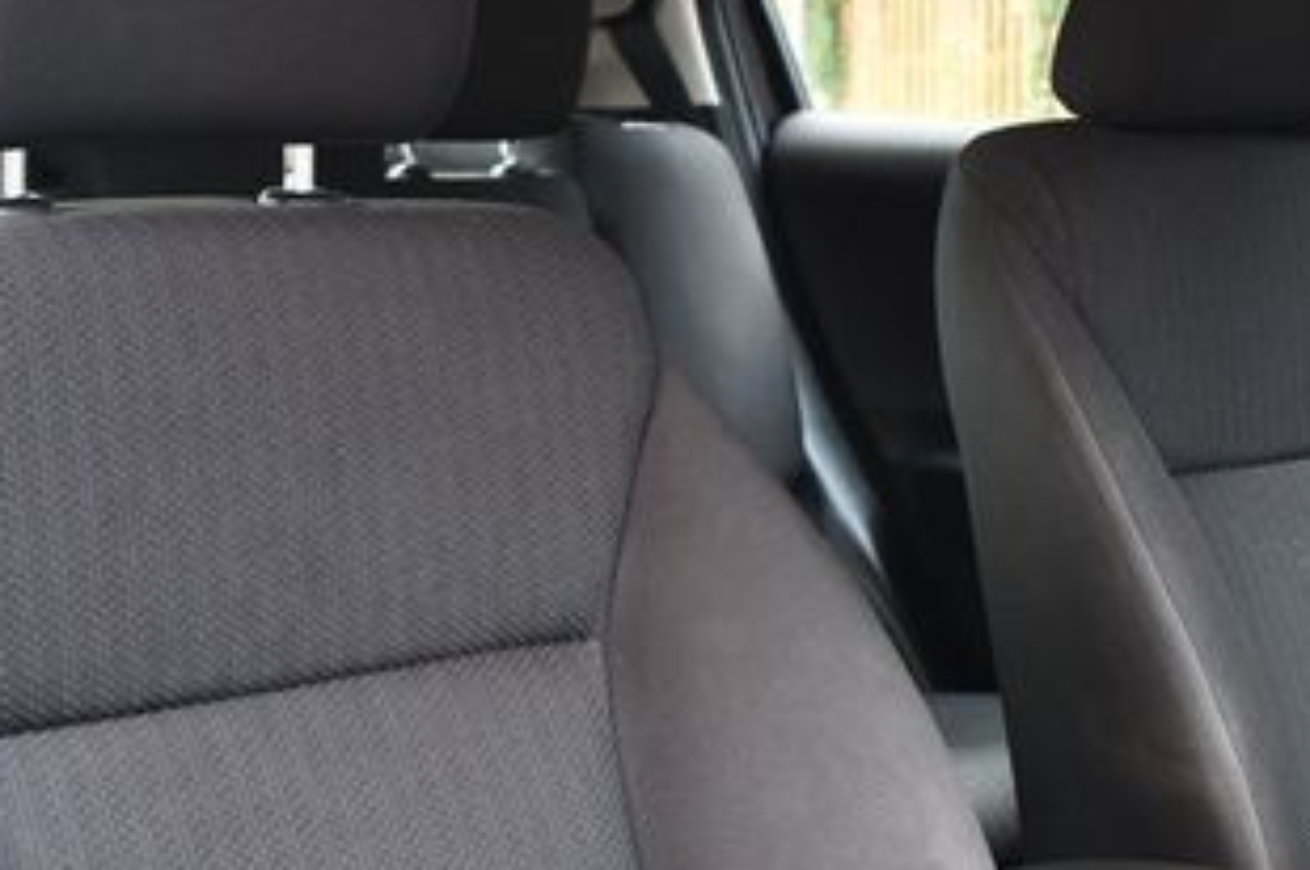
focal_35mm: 62
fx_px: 2254
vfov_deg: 21.9
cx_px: 689
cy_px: 397
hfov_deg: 32.4
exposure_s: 1/125
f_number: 3.5
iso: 1000
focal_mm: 20
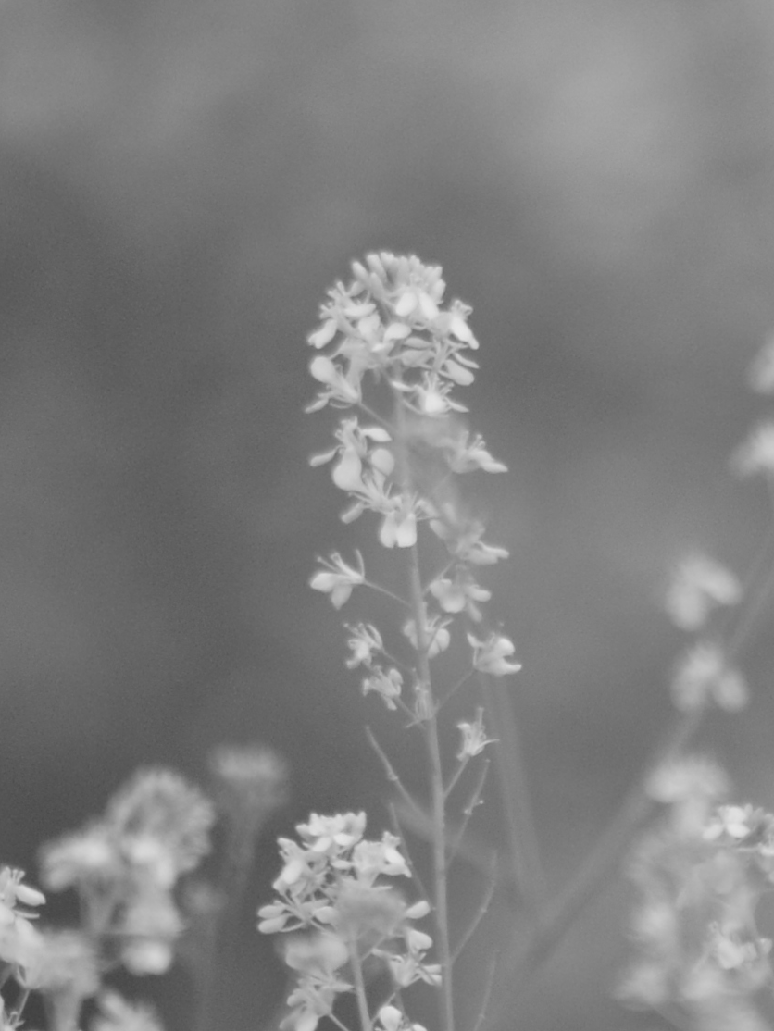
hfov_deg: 0.8
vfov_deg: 1.0
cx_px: 2278
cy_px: -294
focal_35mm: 1910
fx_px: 56921
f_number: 5.6
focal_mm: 300
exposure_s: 1/160
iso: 400
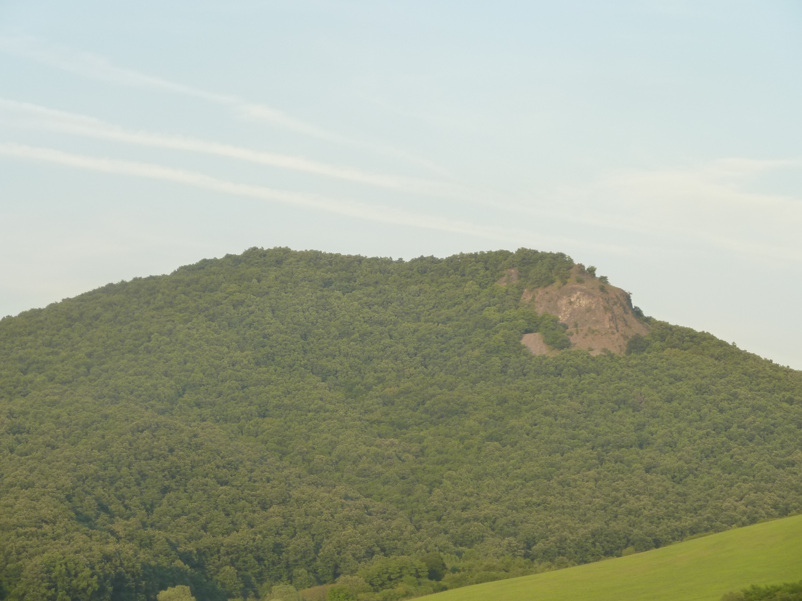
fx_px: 2757
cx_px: 401
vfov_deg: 12.5
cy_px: 300
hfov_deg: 16.6
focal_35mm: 119
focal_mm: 19.5
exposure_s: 1/60
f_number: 4.4
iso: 125
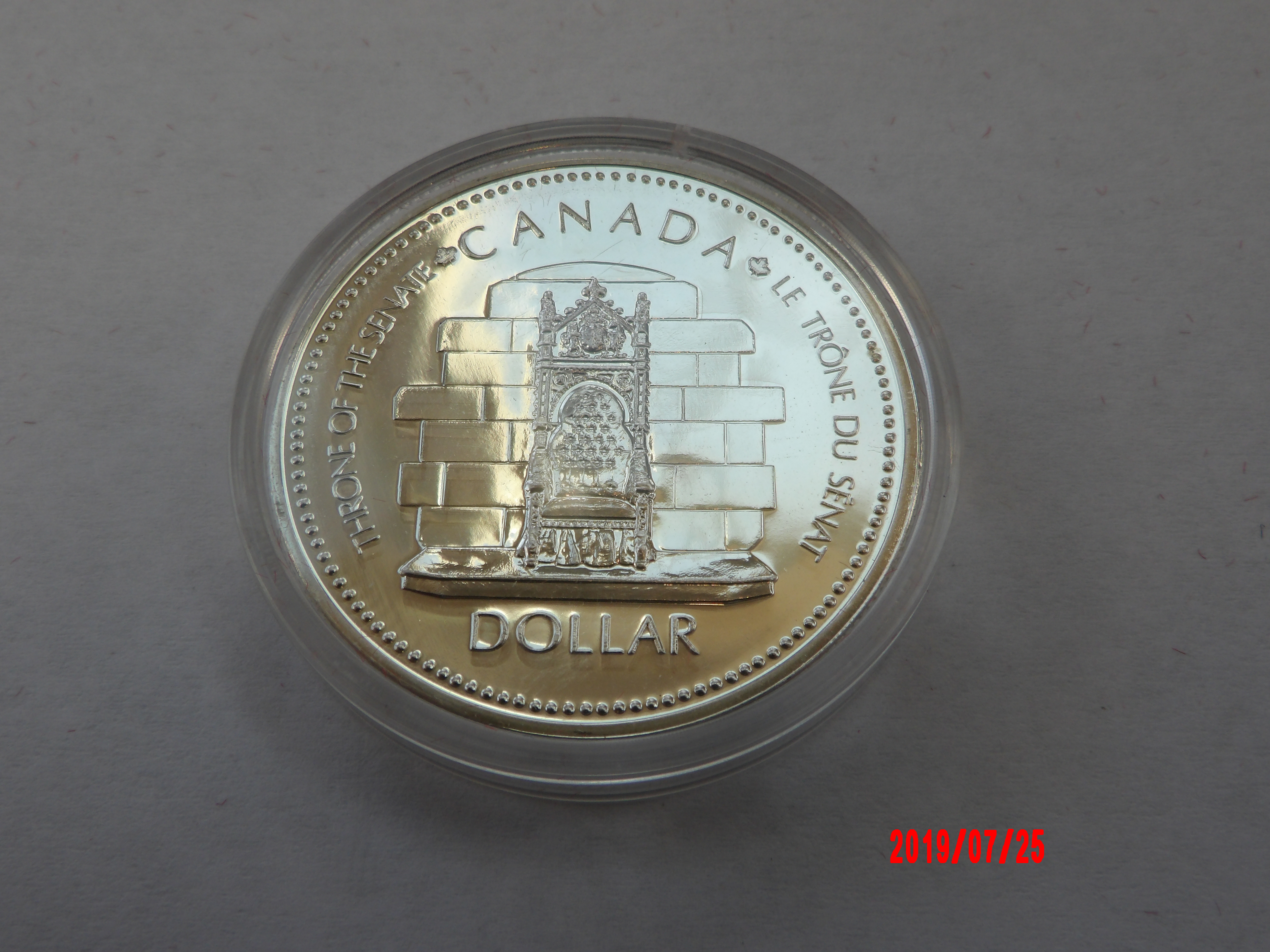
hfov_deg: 44.8
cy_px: 476
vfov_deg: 34.3
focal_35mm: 42
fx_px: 1541
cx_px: 635
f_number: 4.9
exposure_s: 1/133
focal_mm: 7.6
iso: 100
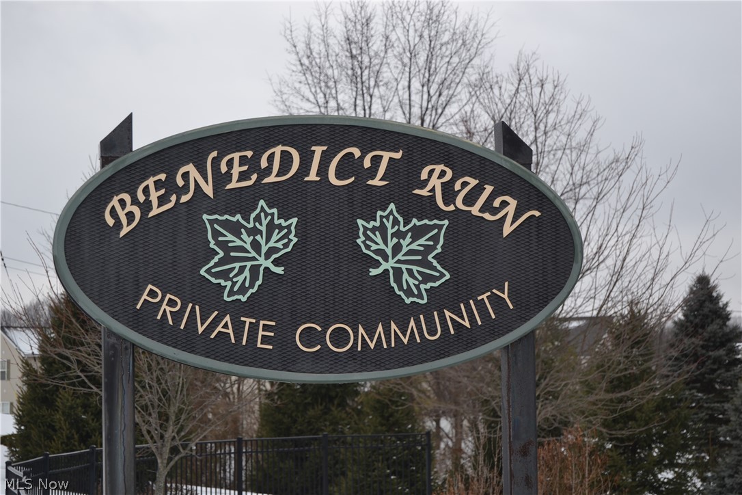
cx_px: 371
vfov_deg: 16.6
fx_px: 1700
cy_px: 248
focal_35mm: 82
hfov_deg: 24.6
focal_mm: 55
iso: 110
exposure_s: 1/125
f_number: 5.6
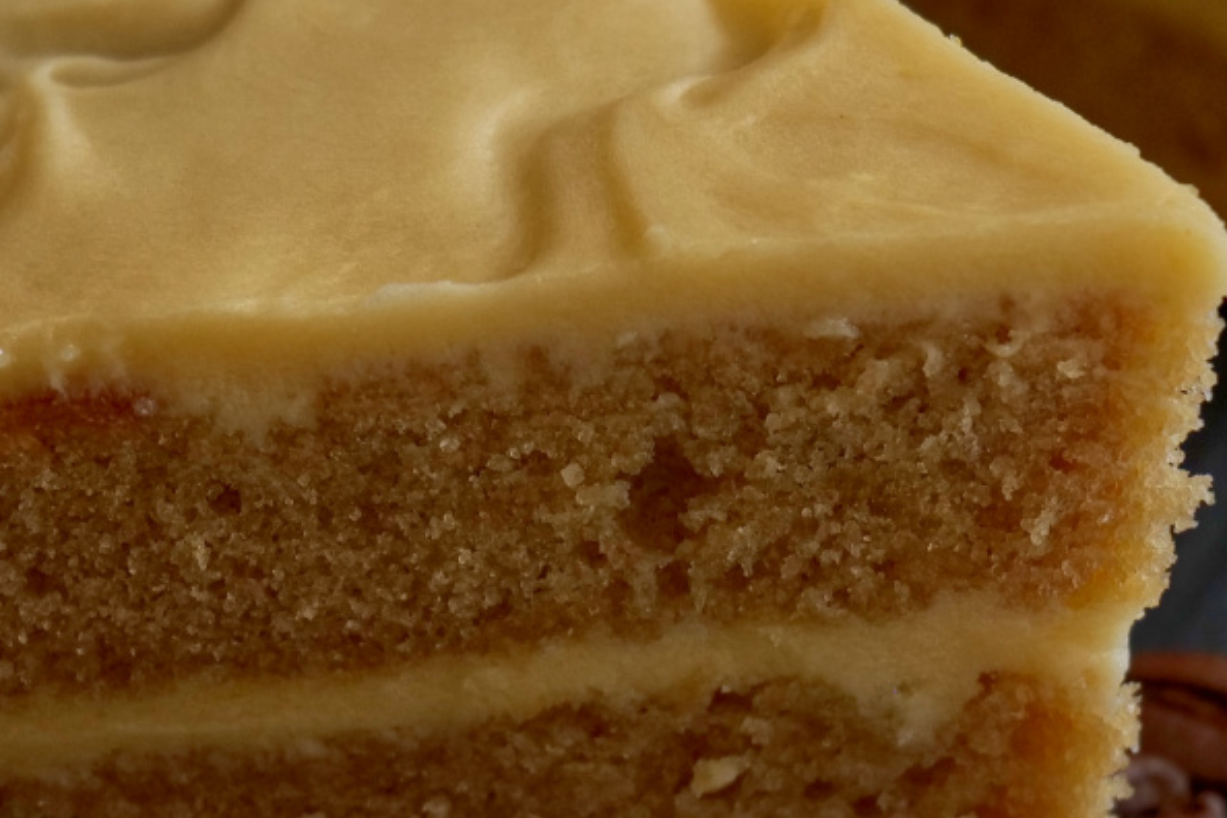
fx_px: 6612
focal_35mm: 194
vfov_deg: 7.1
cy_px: 413
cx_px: 452
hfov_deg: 10.6
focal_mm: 60
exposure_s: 1/80
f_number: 7.1
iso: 800
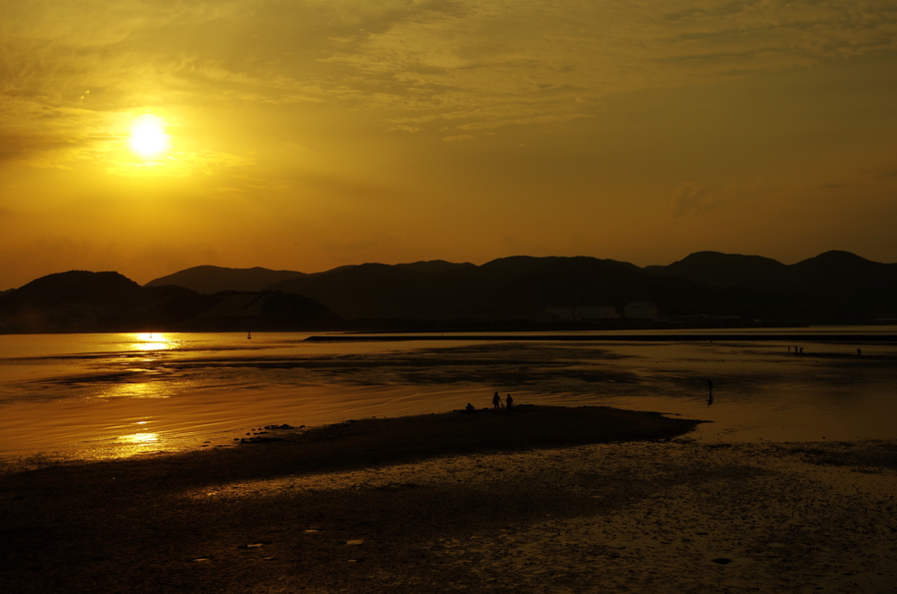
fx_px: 1019
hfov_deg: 47.5
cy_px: 269
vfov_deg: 32.5
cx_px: 476
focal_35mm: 41
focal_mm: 24
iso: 100
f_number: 6.7
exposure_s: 1/2000
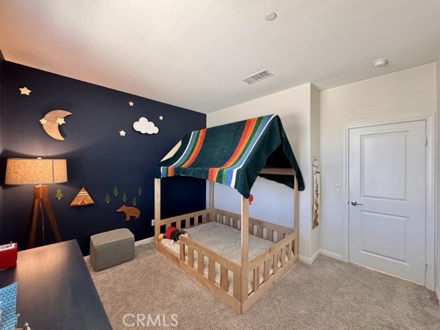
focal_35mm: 14
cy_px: 165
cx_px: 220
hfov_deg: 102.1
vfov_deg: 85.7
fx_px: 178
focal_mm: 2.22
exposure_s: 1/60
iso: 500
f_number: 2.2
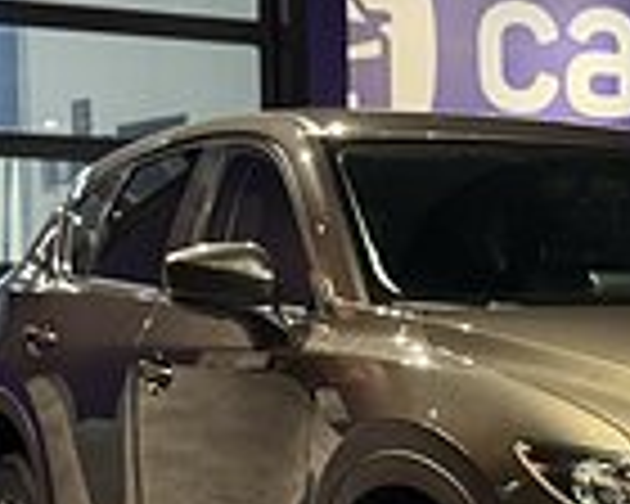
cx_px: 652
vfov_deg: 12.8
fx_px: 2219
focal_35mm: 119
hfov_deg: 15.8
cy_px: 511
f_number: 1.78
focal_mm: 6.76
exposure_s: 1/50
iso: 160
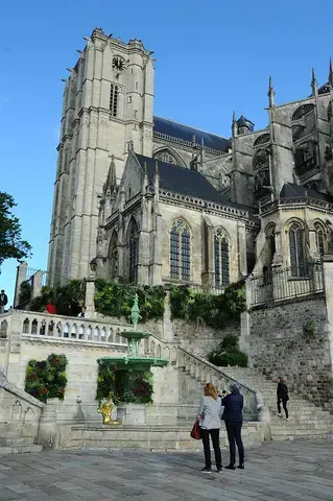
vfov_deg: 55.8
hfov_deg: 38.8
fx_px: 473
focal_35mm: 34
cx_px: 166
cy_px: 250
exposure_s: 1/800
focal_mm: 34
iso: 320
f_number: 6.3
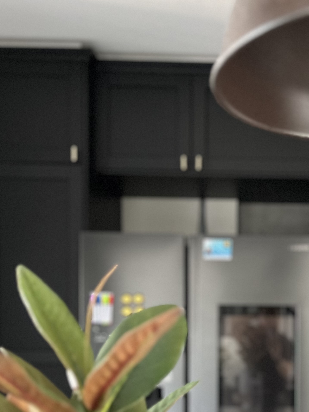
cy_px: 356
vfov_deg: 33.4
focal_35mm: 55
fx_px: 654
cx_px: 292
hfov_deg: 25.5
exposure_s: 1/42
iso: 500
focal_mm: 5.7
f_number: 1.5
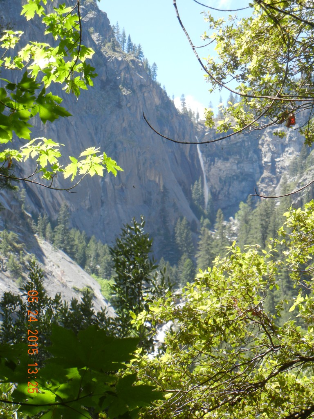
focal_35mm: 133
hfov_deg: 11.1
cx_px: 157
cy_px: 210
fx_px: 1609
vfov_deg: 14.8
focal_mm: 24
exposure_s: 1/192
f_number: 4.6
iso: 160
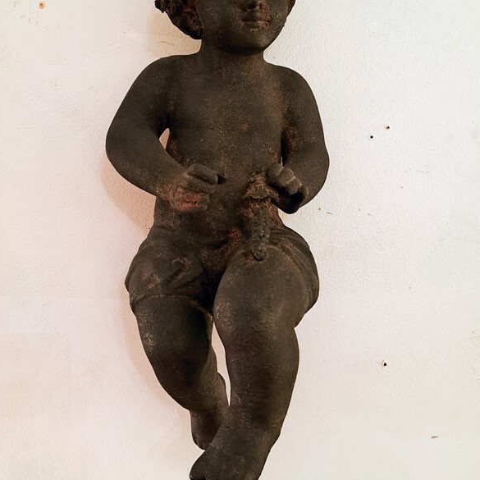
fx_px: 455
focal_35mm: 29
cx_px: 235
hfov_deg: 55.6
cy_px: 183
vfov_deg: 55.0
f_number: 1.8
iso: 640
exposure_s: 1/25
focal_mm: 5.23
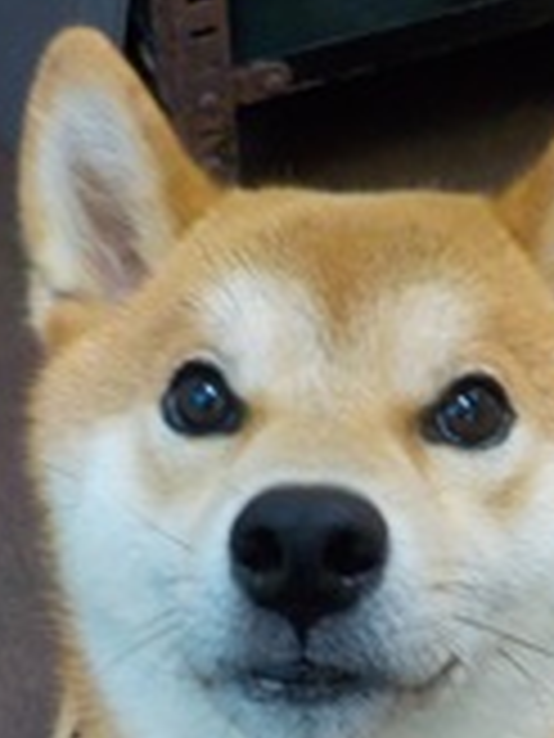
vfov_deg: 25.5
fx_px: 1558
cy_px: 711
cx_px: 360
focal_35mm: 73
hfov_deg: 20.1
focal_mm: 4.1
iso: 250
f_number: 3.3
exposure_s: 1/30
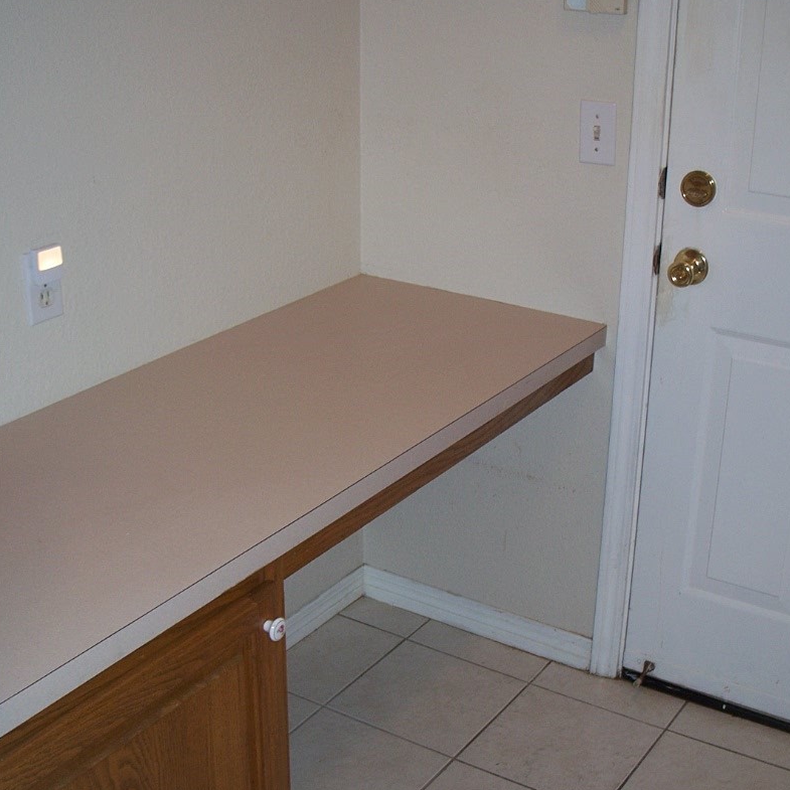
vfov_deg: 34.0
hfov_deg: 34.0
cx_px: 402
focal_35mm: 50
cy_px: 431
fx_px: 1291
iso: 125
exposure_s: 1/60
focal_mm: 7.8
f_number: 2.8
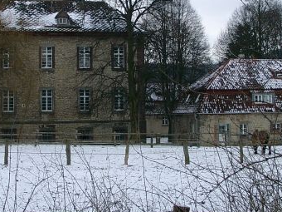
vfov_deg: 18.3
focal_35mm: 80
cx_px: 115
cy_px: 44
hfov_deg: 24.4
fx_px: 652
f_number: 4
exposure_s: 1/210
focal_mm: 7.13
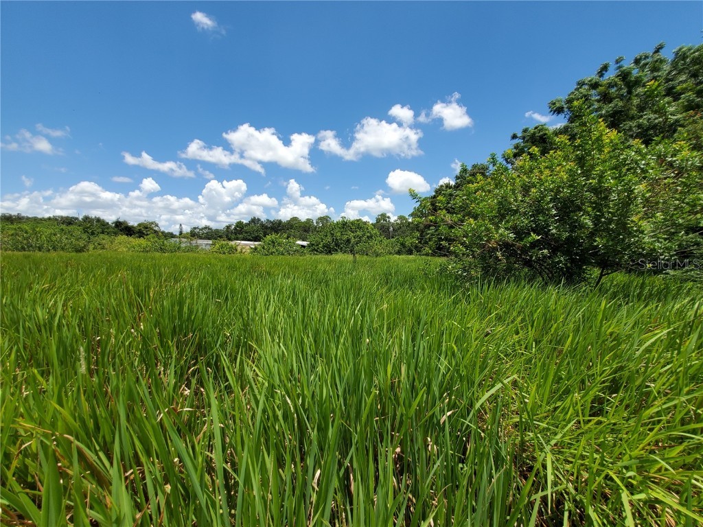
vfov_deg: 89.9
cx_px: 352
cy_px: 264
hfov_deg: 106.2
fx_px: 264
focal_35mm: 13
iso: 50
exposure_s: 1/1099
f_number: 2.2
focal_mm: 1.8
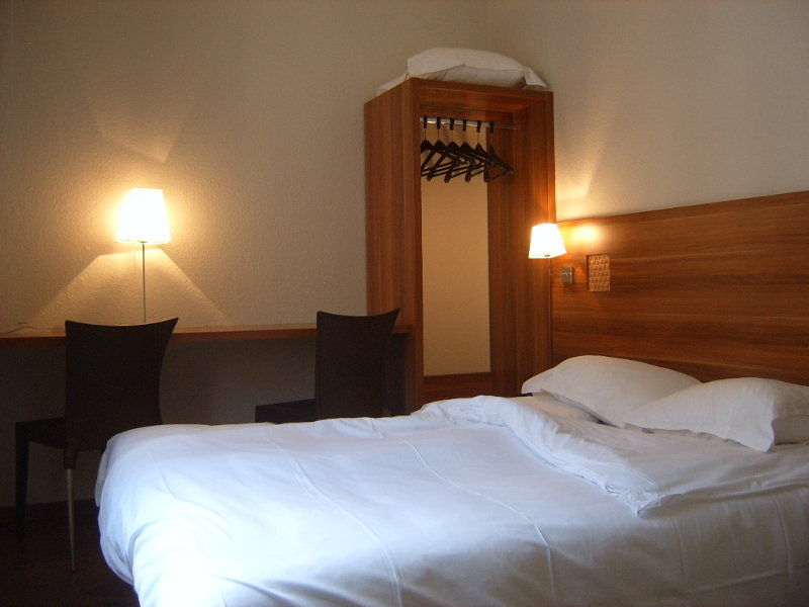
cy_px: 304
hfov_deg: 52.6
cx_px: 404
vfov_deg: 40.7
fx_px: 818
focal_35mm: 35
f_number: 2.8
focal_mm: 5.8
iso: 83
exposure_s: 1/30
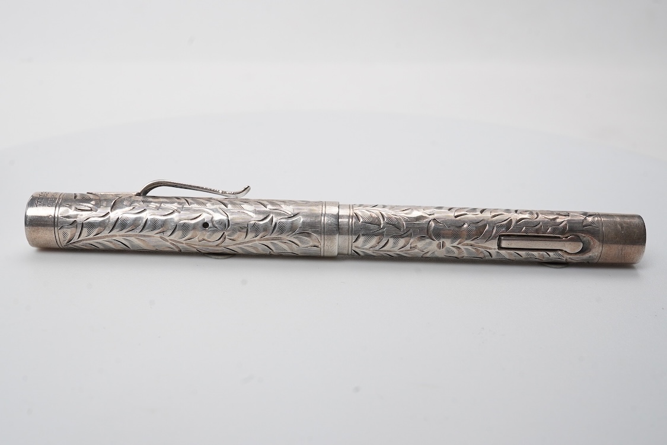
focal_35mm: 45
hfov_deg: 43.6
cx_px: 334
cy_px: 222
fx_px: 834
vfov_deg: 29.9
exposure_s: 1/100
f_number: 22
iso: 400
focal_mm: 30
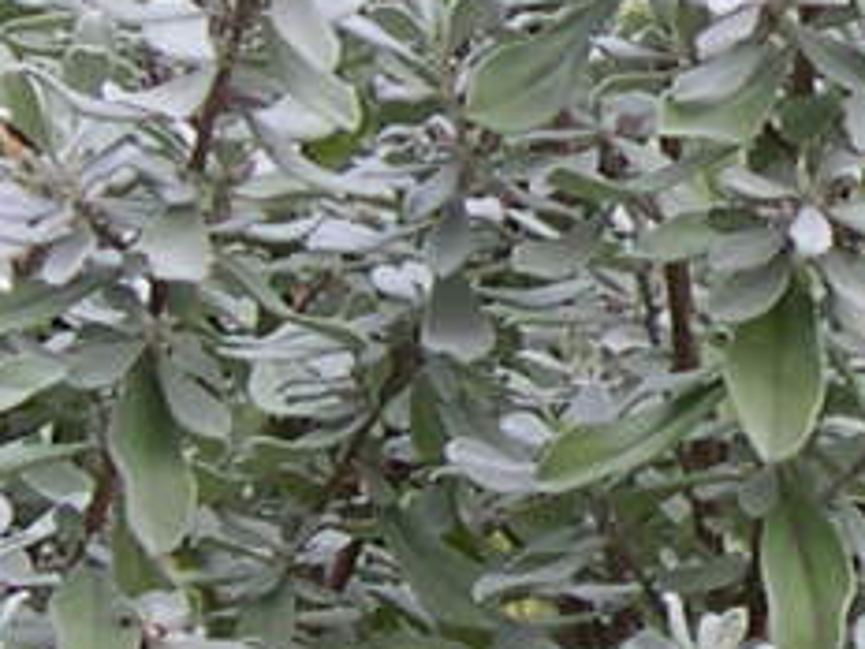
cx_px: 1275
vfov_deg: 3.8
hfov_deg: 5.0
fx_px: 9820
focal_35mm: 393
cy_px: -104
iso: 100
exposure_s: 1/164
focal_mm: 12.2
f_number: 3.4
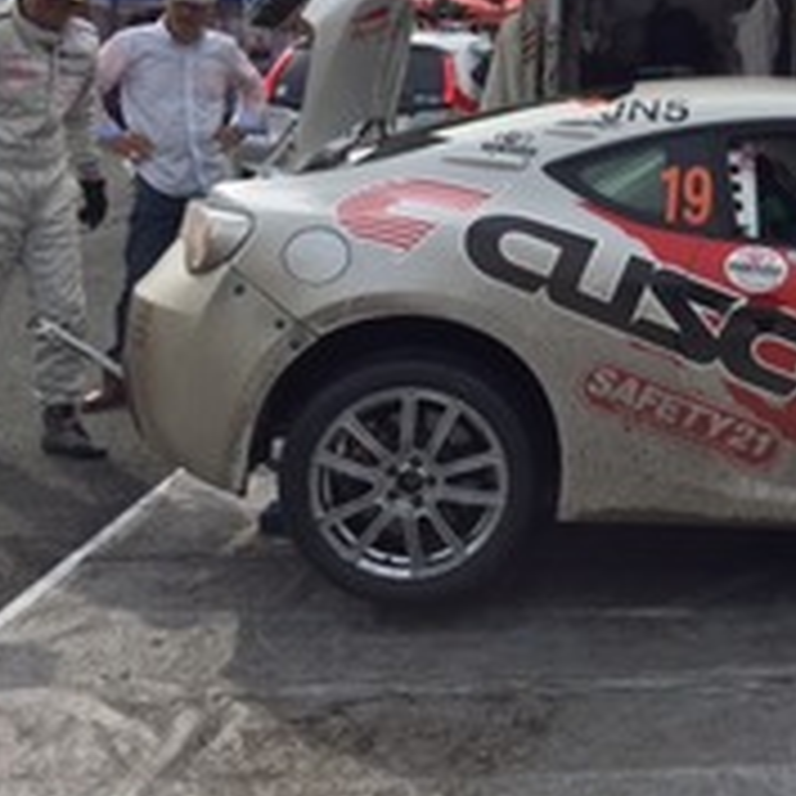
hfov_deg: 27.4
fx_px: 1509
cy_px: 153
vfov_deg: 28.9
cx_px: 841
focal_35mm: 58
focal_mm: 4.15
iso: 32
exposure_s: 1/1883
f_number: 2.2
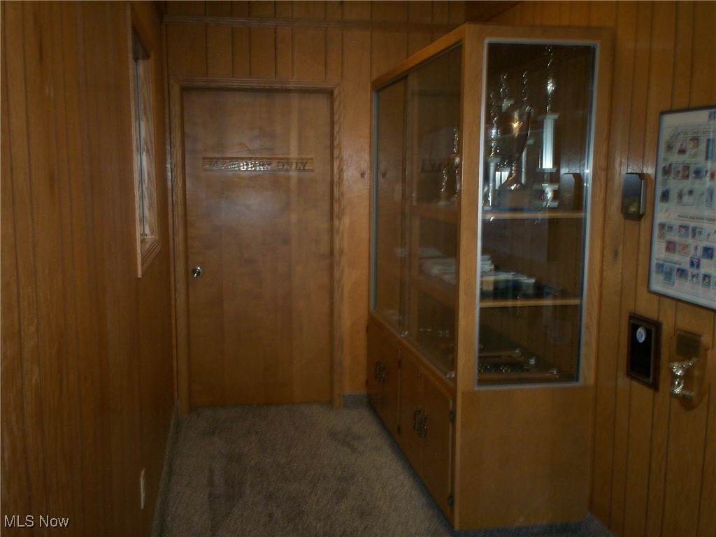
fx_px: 745
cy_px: 268
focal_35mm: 36
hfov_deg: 51.4
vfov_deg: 39.7
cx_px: 358
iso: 140
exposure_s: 1/60
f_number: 4.5
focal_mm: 6
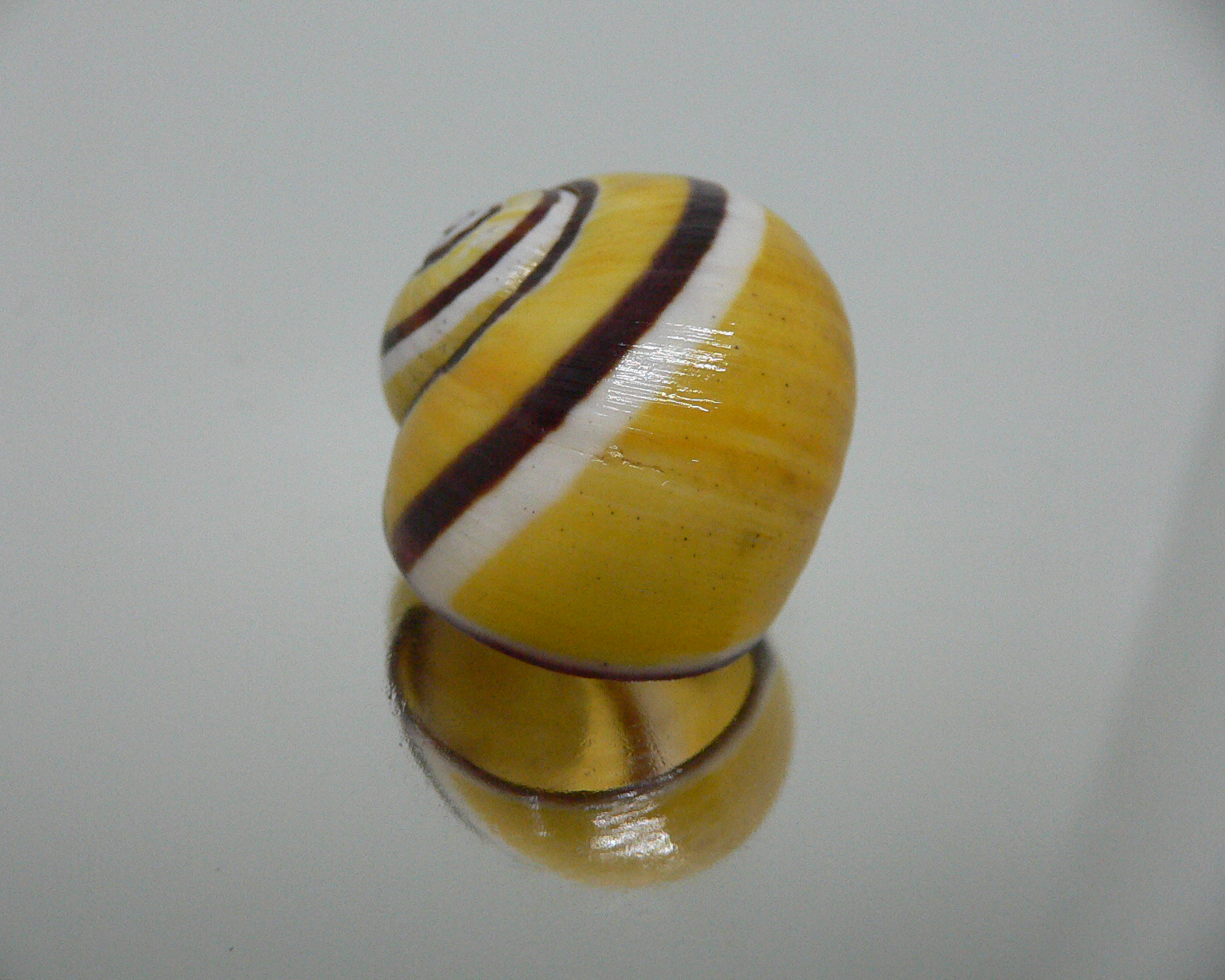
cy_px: 494
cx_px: 569
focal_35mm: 37
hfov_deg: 49.0
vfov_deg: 40.1
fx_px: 1342
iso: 200
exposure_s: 1/60
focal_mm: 4.6
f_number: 2.8
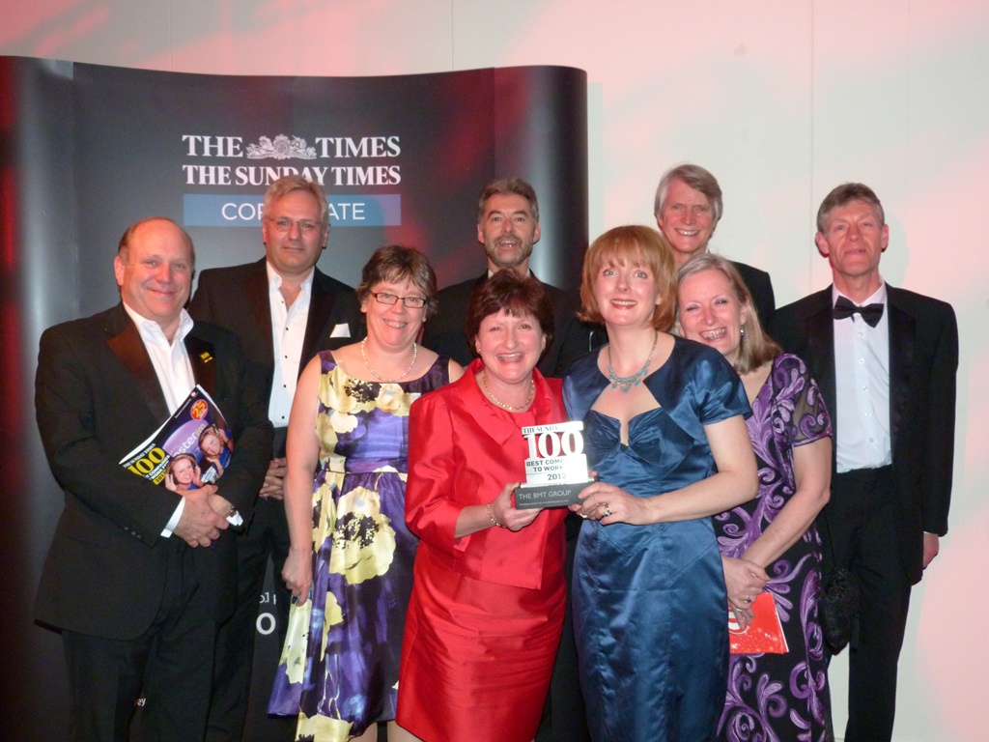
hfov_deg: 54.0
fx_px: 971
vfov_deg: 41.8
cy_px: 371
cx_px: 494
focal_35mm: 34
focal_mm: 6.1
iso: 320
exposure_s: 1/30
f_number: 3
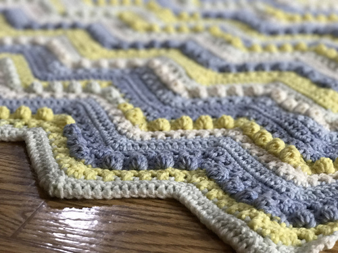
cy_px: 126
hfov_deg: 33.8
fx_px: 557
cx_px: 169
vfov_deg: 25.7
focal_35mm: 57
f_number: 2.8
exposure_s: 1/60
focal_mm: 6.6
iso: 250
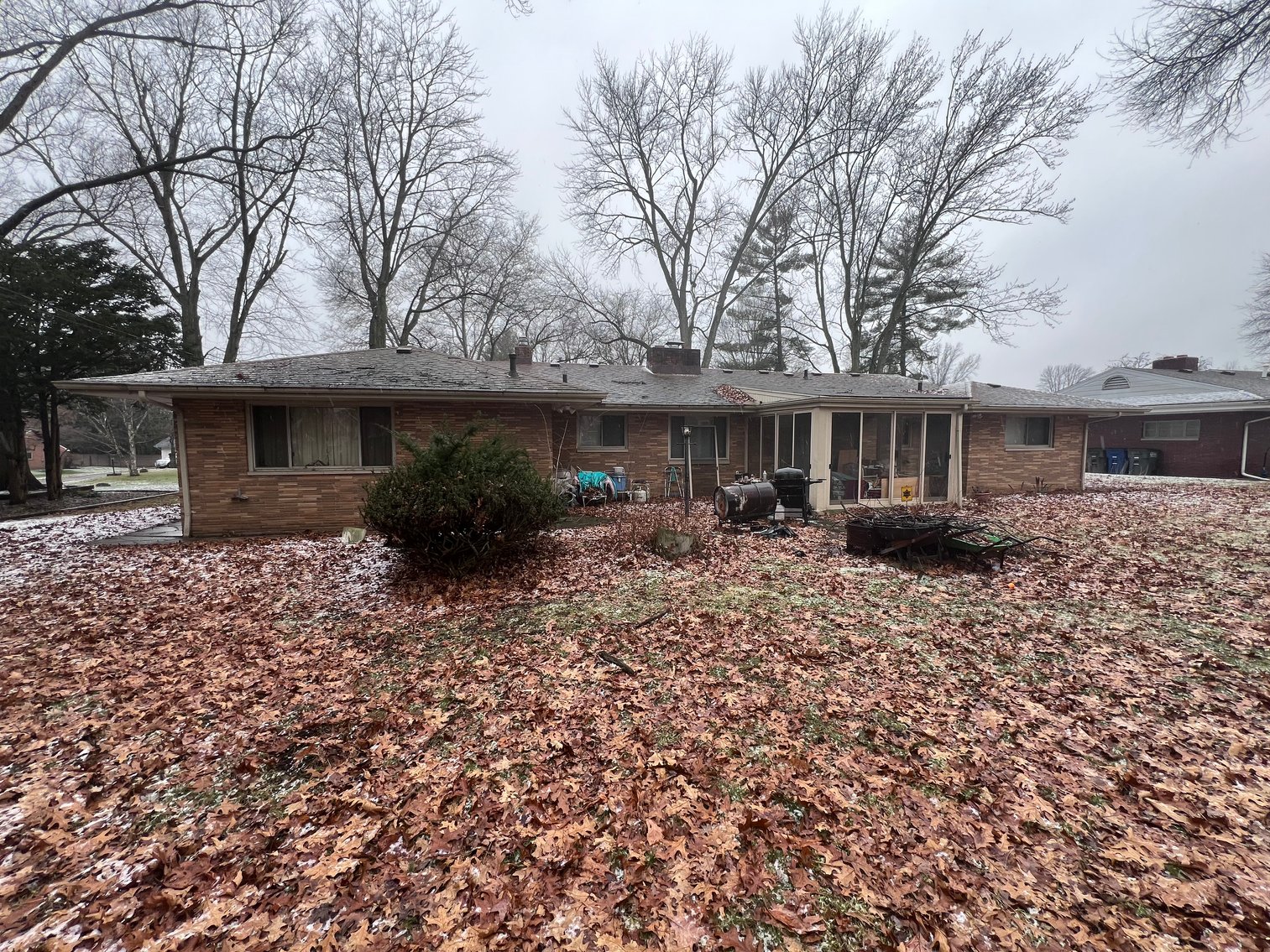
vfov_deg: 89.9
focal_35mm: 13
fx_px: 477
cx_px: 635
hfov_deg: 106.2
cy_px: 476
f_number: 1.8
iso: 32
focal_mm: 1.57
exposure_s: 1/99
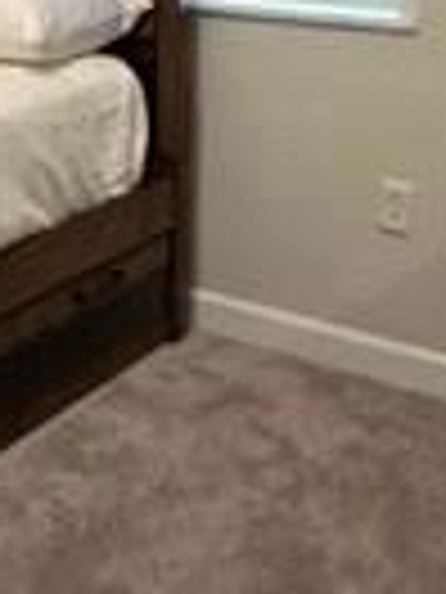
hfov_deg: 21.2
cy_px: 54
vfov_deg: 27.5
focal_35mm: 68
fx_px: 1168
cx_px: 45
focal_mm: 2.22
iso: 500
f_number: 2.2
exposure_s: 1/60
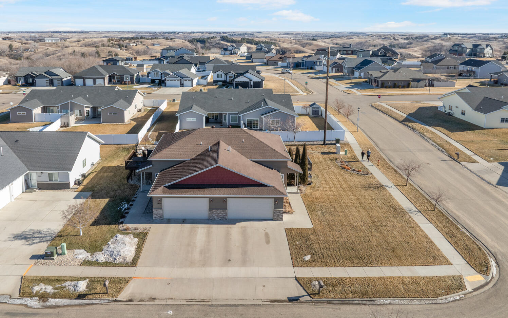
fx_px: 402
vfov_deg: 42.5
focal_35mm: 29
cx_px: 228
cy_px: 103
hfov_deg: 64.5
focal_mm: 12.29
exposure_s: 1/400
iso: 200
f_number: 7.1
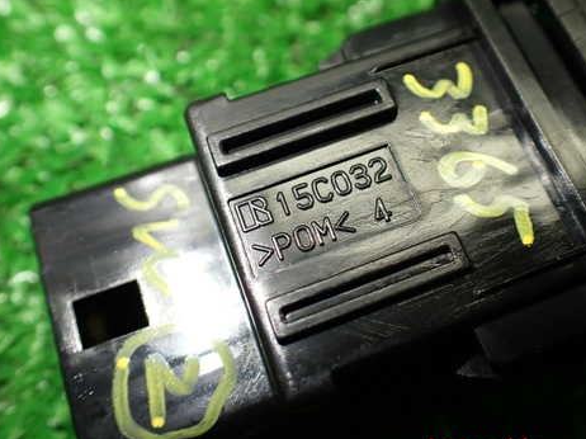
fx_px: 660
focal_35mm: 39
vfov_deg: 36.7
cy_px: 183
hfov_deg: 47.7
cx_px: 335
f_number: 2.3
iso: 250
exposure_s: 1/125
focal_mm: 5.4
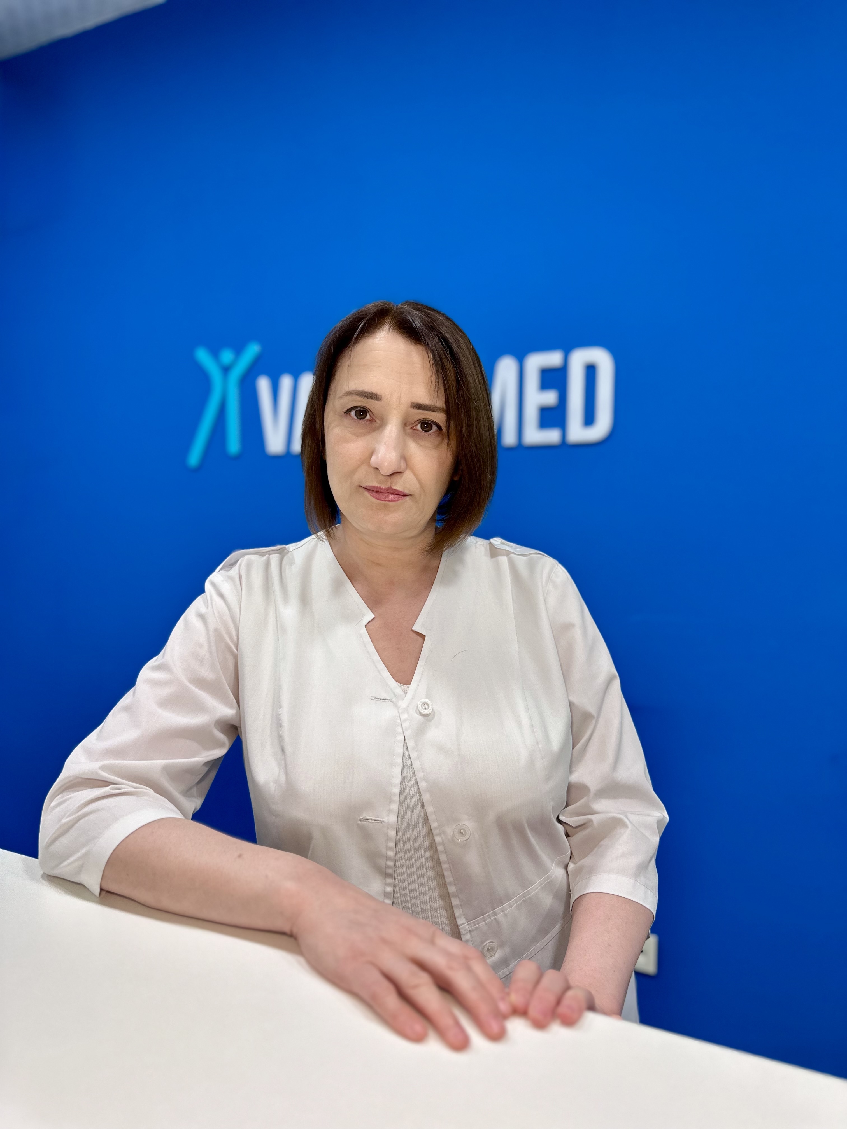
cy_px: 564
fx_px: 783
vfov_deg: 71.6
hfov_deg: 56.8
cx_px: 424
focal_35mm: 24
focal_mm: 6.9
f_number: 1.8
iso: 160
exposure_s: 1/100
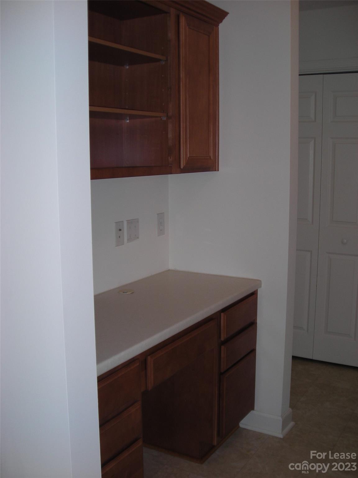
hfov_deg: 37.7
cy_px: 239
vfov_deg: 49.0
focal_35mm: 38
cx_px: 179
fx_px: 524
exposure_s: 1/60
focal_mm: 6.3
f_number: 3.2
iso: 50
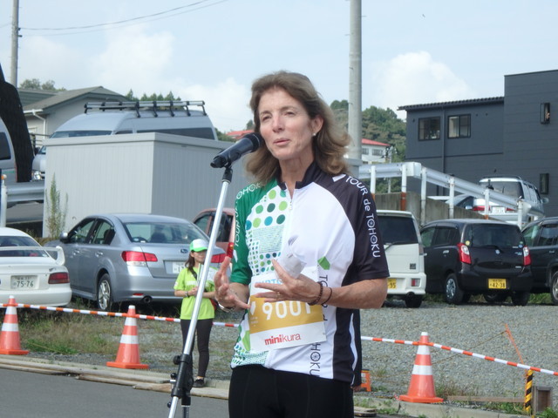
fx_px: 1693
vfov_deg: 14.1
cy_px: 209
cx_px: 279
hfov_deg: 18.7
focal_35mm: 105
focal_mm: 18.7
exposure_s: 1/320
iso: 125
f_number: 5.7
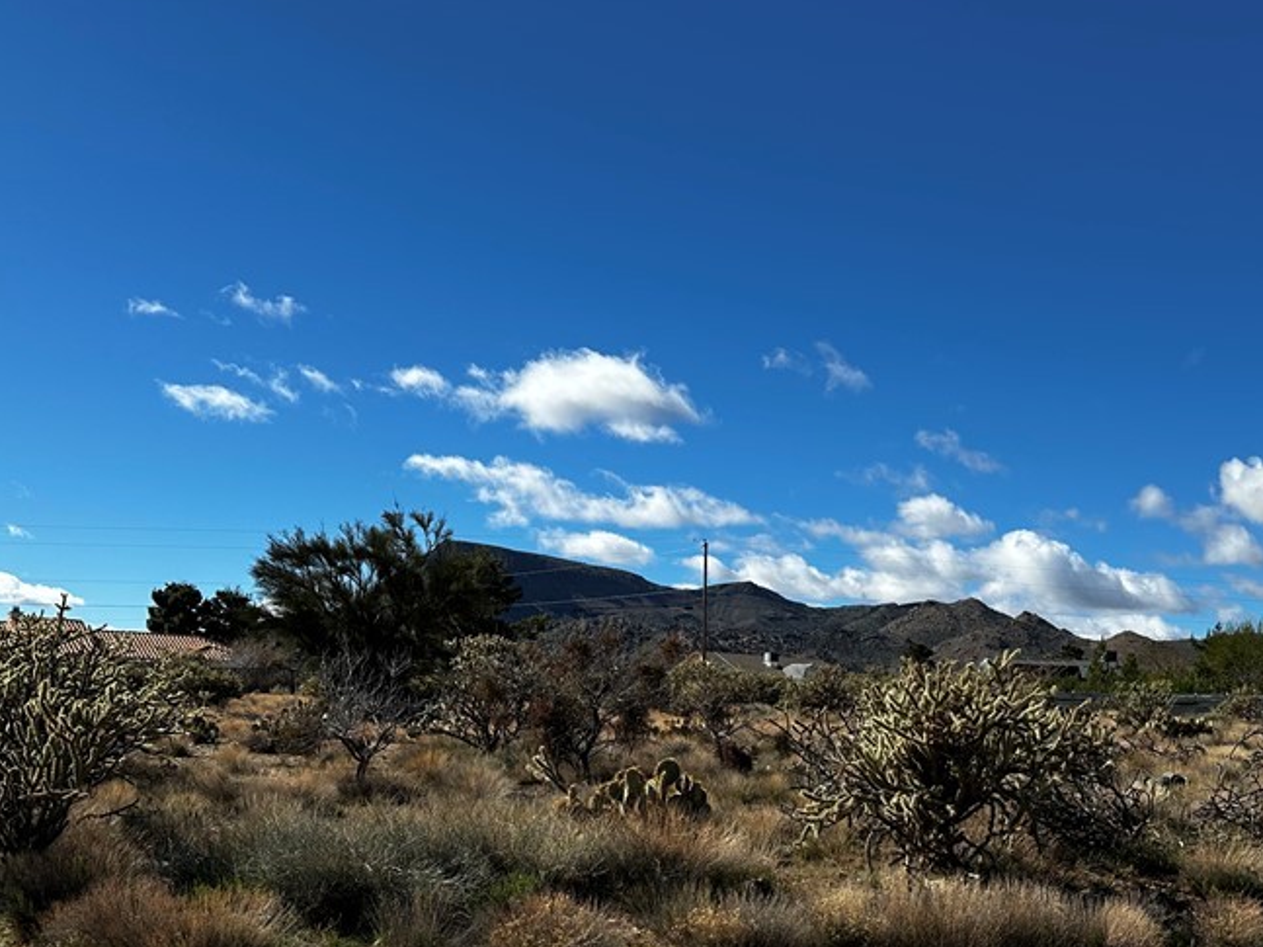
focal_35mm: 38
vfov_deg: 36.9
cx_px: 802
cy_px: 705
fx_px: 1386
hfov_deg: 48.4
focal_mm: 6.86
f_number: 1.78
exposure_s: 1/4545
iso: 80
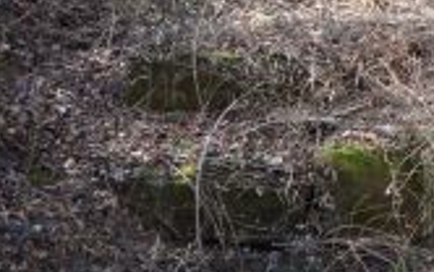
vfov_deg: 13.4
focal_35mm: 98
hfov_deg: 19.8
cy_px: 92
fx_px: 1160
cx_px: 531
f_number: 4
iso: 100
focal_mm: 5.2
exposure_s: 1/125
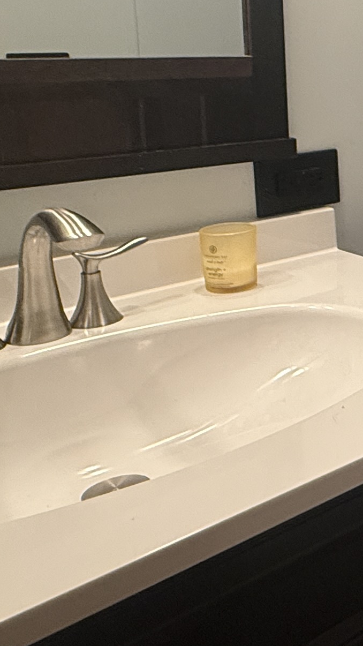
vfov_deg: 39.6
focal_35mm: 51
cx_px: 677
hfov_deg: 18.0
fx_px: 873
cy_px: 169
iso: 250
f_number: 2.2
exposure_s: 1/60
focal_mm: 2.22
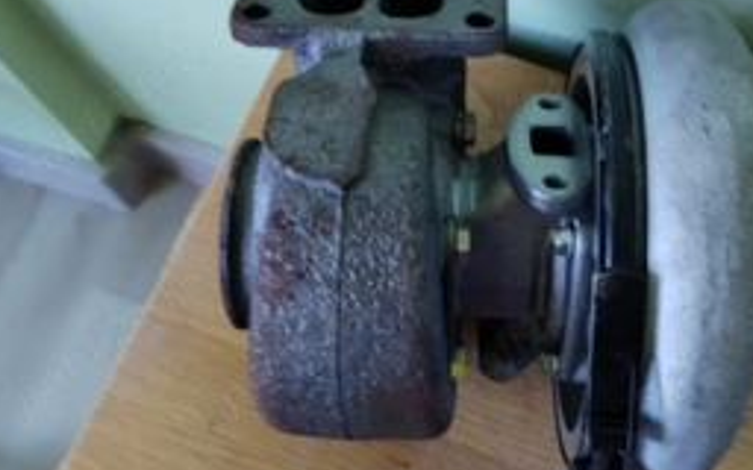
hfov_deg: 41.8
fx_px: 985
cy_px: 164
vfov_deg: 26.7
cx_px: 418
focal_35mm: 48
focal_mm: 4.75
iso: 459
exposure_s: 1/33.3
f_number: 1.8
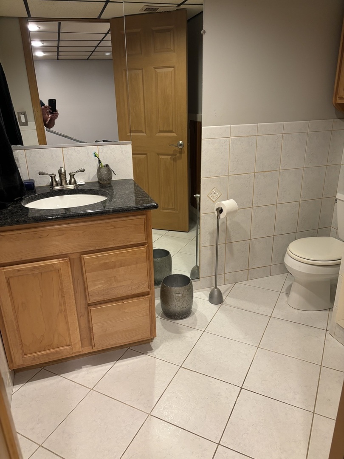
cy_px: 230
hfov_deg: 53.1
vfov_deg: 67.3
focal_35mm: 26
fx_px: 345
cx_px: 172
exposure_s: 1/60
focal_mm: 5.96
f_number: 1.6
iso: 160
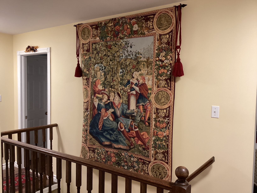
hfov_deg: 58.4
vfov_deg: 45.4
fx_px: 230
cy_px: 96
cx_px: 128
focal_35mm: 31
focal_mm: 3.3
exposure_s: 1/60
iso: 320
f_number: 2.4
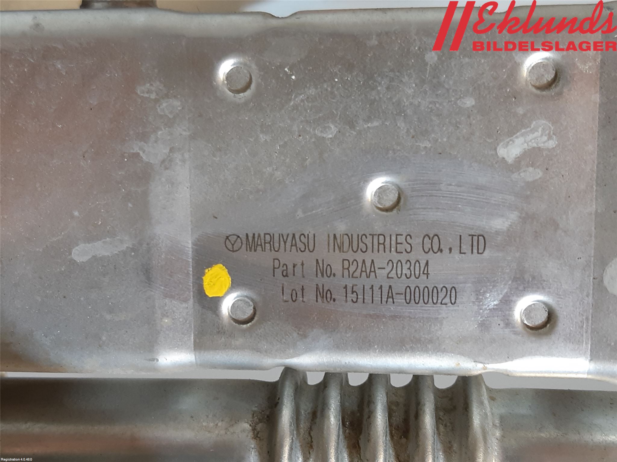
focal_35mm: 26
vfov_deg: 53.1
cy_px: 231
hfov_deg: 67.3
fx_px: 463
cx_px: 308
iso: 80
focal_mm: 3.93
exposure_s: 1/50
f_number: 1.7
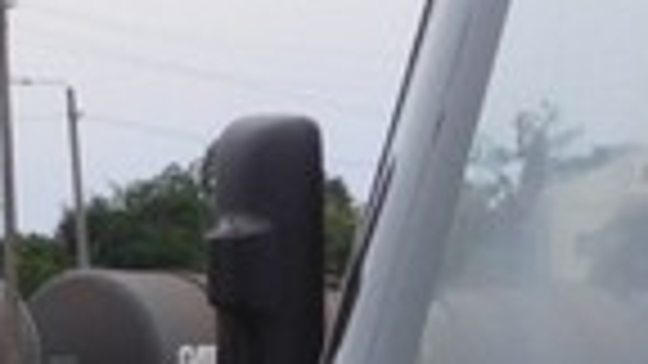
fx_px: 5859
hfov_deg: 5.9
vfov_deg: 3.5
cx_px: 1899
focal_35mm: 341
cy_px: 739
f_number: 4.1
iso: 125
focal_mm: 8.9
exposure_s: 1/500
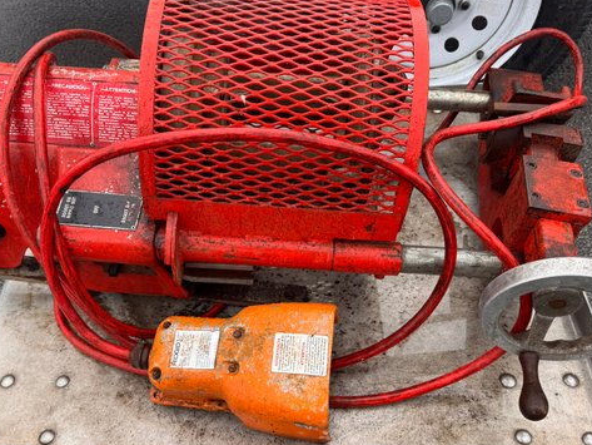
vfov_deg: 44.1
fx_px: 547
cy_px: 251
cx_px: 281
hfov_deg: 56.8
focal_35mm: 32
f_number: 1.78
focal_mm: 6.76
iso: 80
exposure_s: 1/285
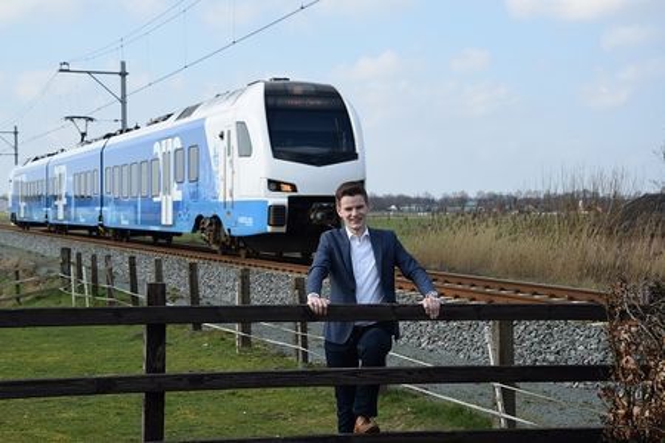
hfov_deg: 27.0
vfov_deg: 18.2
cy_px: 222
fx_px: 1385
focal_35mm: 75
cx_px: 332
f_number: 9
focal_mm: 50
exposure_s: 1/320
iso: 200
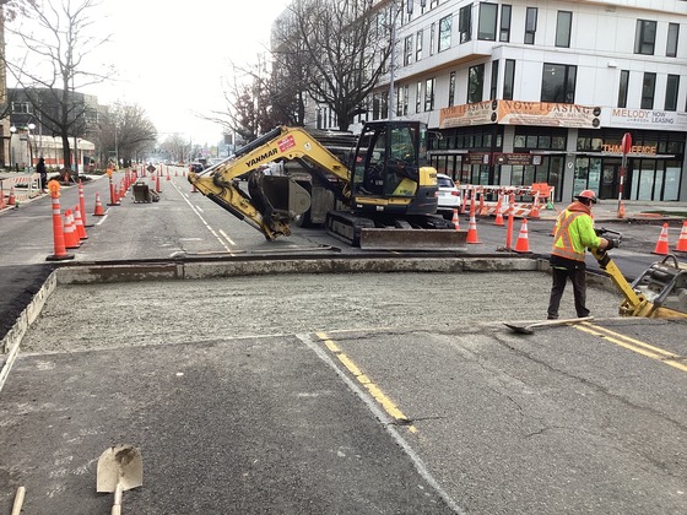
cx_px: 344
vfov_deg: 45.4
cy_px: 258
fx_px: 615
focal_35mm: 31
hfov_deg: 58.4
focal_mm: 3.3
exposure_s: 1/216
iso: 25
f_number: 2.4
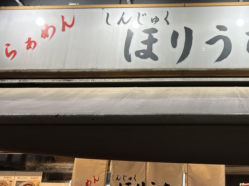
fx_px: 338
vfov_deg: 30.5
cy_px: 52
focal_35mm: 47
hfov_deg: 39.1
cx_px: 195
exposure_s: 1/100
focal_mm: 5.7
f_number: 1.5
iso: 50
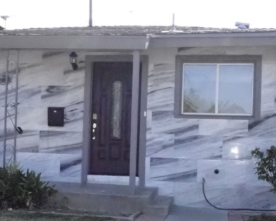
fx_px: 547
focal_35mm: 67
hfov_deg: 28.3
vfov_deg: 22.7
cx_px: 124
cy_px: 146
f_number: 10
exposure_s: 1/2000
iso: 5000
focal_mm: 6.37
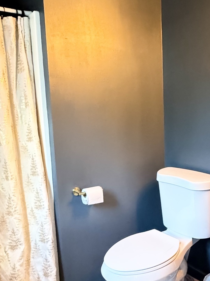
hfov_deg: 40.1
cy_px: 141
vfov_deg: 52.6
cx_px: 143
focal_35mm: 35
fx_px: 283
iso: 1600
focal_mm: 2.22
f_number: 2.2
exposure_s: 1/30
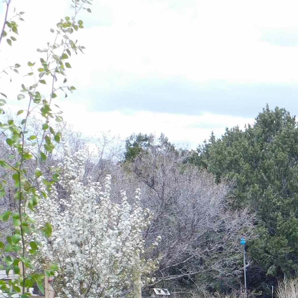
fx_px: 1042
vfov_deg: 15.8
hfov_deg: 15.4
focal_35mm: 107
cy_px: 335
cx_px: 398
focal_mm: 7.1
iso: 125
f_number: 3.6
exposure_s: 1/500
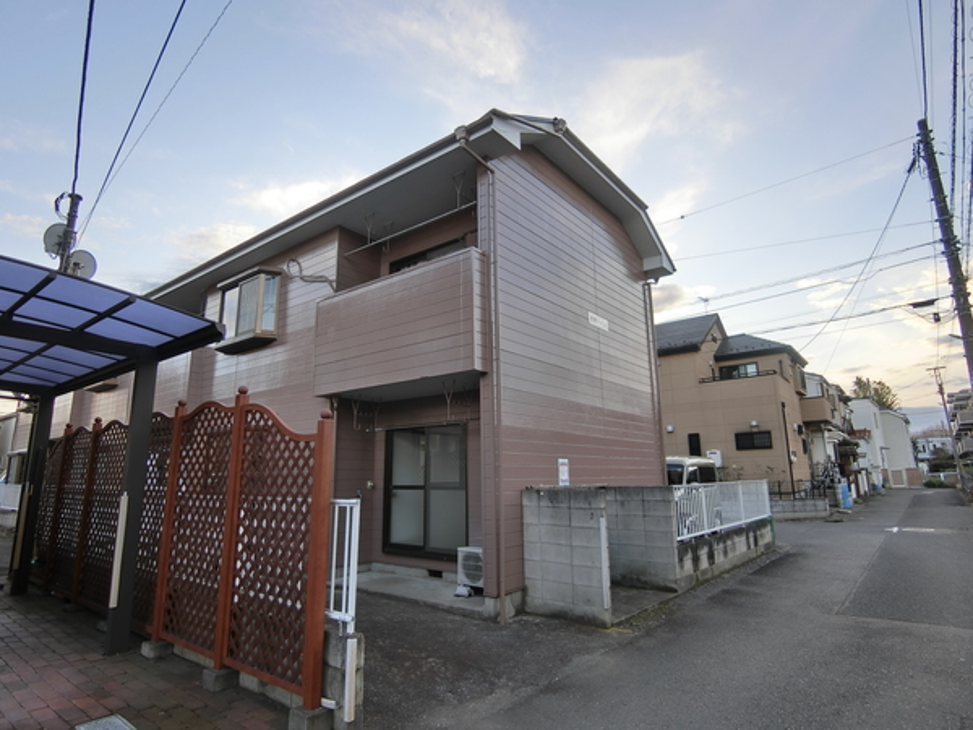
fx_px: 534
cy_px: 365
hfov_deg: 84.7
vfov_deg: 68.7
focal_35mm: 19
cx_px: 486
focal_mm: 4.06
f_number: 2.7
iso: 80
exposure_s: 1/200
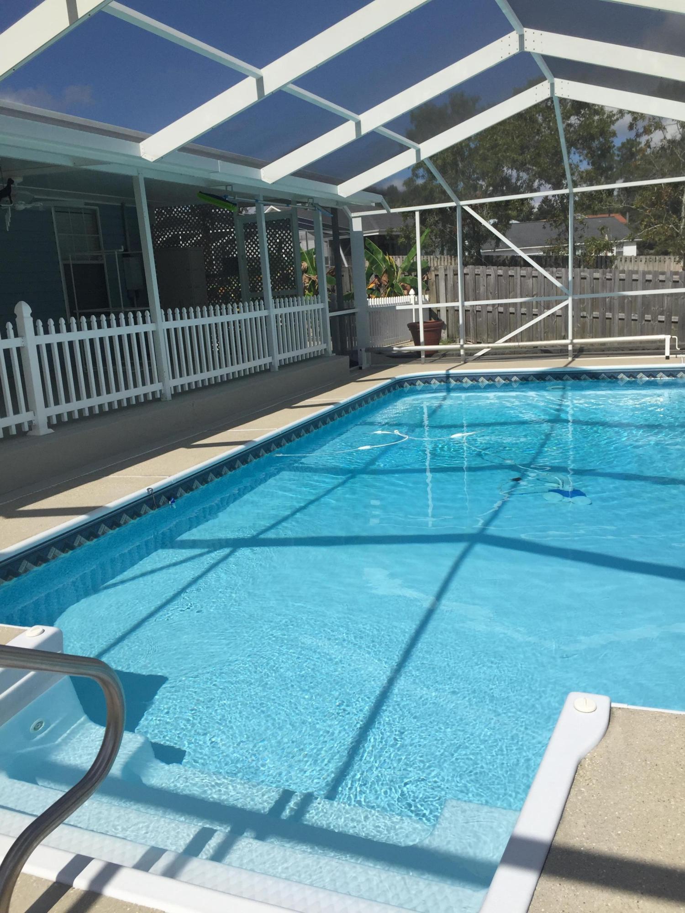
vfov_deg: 61.7
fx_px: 765
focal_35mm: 29
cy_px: 456
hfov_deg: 48.2
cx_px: 342
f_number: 2.2
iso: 32
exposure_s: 1/3049
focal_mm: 4.15
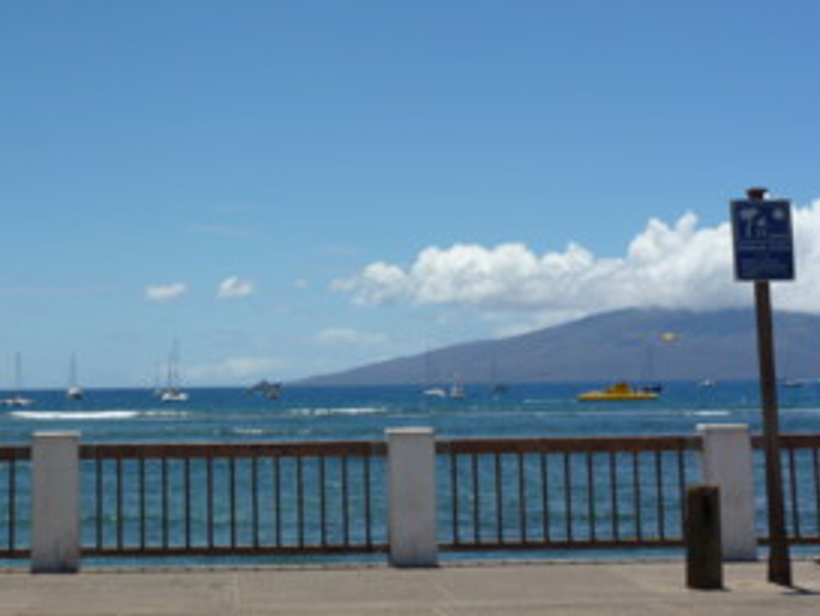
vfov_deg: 20.2
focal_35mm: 72
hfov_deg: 26.9
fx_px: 1706
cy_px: 123
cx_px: 285
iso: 100
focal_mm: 7.3
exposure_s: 1/160
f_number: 11
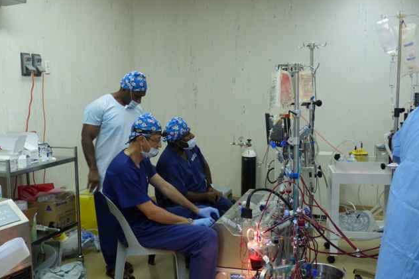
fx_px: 454
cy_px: 152
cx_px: 209
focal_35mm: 39
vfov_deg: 34.2
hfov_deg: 49.6
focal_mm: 6.6
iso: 400
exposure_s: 1/40
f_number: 2.8
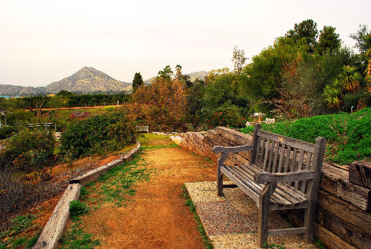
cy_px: 124
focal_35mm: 27
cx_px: 186
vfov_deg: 48.0
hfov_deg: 67.3
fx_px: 279
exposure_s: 1/20
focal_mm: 18
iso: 200
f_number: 22
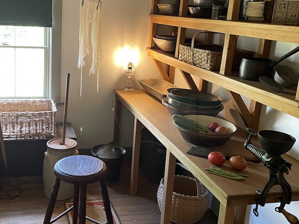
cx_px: 106
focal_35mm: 41
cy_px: 95
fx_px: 354
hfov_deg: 45.2
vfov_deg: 35.1
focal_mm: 4.2
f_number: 1.6
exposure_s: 1/60
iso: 250
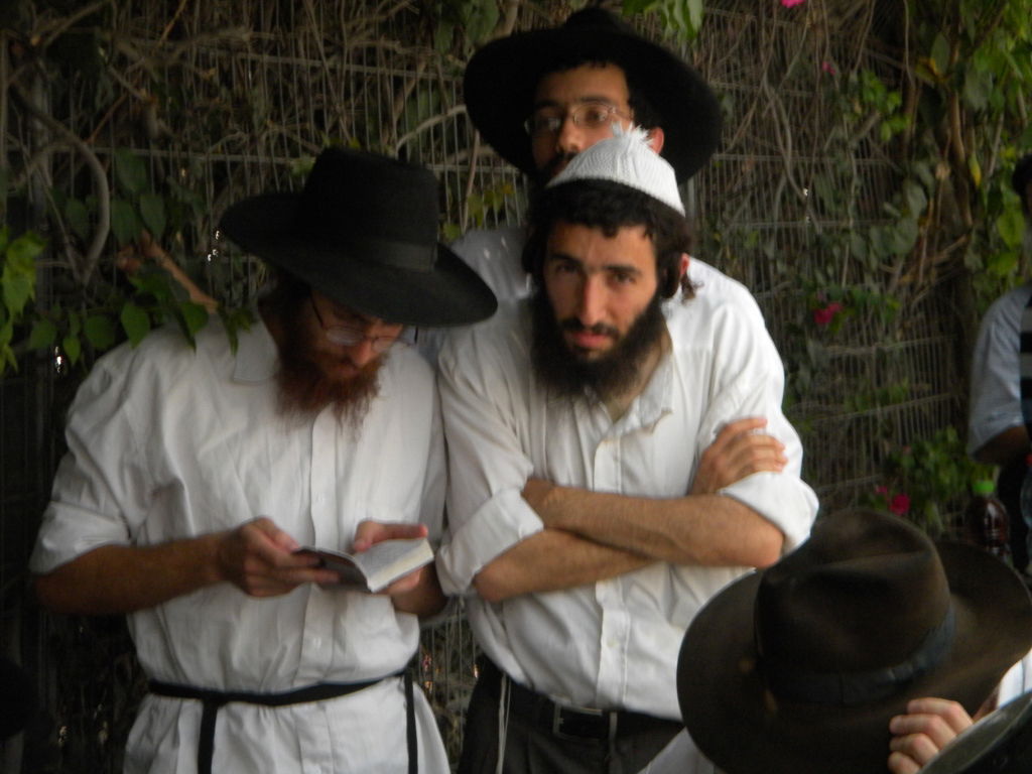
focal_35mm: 105
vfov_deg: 14.1
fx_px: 3130
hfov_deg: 18.7
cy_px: 387
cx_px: 516
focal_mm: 19
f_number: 4.7
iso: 275
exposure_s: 1/500
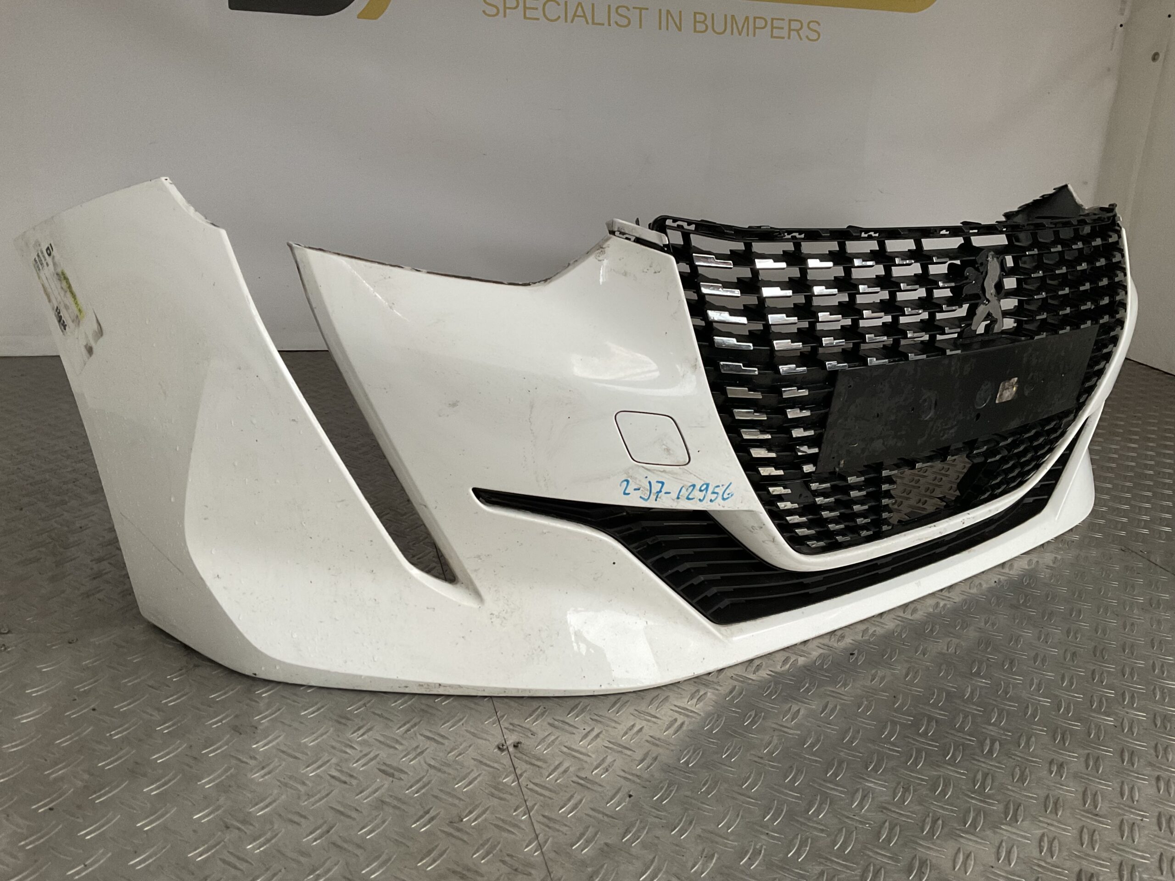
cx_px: 588
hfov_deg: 61.7
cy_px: 440
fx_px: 984
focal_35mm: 29
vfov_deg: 48.2
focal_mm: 3
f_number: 1.8
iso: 125
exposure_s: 1/50
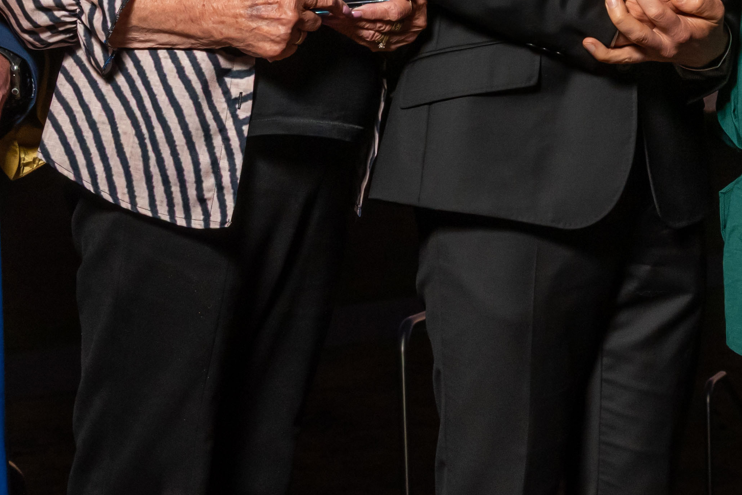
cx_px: 771
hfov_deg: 14.8
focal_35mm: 136
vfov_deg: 9.8
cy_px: -245
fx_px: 2804
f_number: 9
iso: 800
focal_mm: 38
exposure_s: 1/160
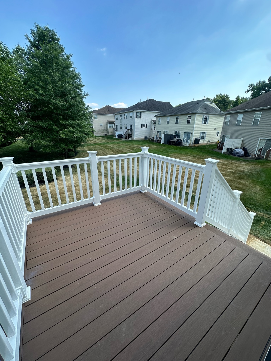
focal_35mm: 14
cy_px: 180
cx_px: 136
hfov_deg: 85.7
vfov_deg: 102.1
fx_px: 146
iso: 40
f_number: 2.2
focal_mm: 2.22
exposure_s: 1/734
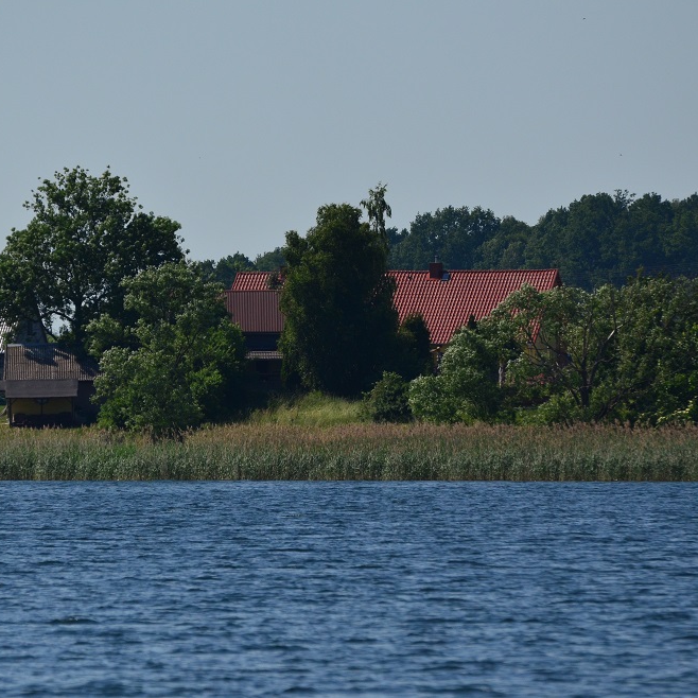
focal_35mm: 425
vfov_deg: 4.1
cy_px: 349
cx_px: 262
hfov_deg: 4.1
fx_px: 9696
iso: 560
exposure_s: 1/8000
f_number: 5.3
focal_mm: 220
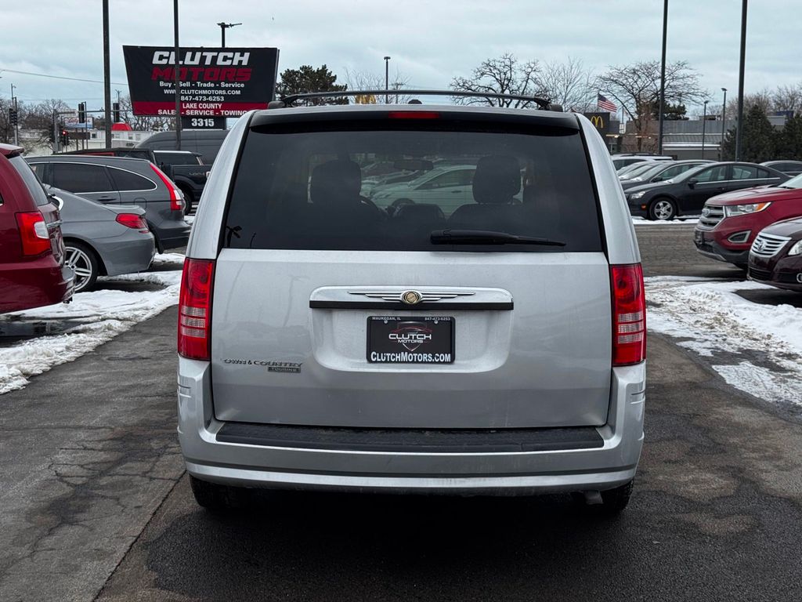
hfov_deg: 39.7
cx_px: 401
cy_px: 301
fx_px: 1112
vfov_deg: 30.3
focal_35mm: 48
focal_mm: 6.76
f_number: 1.78
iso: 64
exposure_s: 1/913
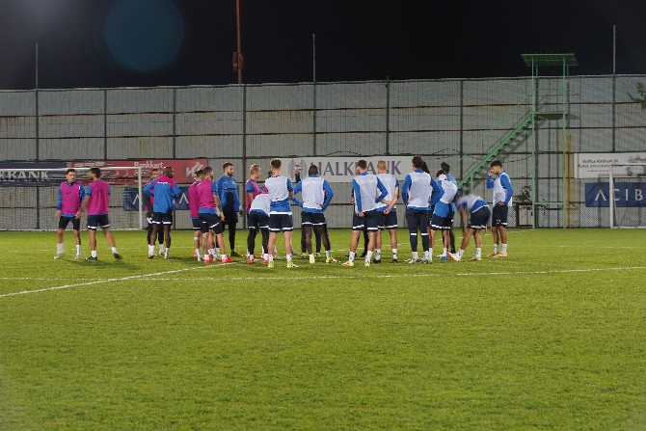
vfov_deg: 12.5
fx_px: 1974
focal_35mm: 110
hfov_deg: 18.6
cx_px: 323
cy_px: 216
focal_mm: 110
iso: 640
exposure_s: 1/10
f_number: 8
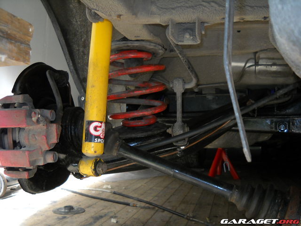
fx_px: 357
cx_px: 150
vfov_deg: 35.1
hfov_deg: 45.8
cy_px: 113
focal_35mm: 41
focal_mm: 6.72
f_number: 3.1
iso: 237
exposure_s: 1/60
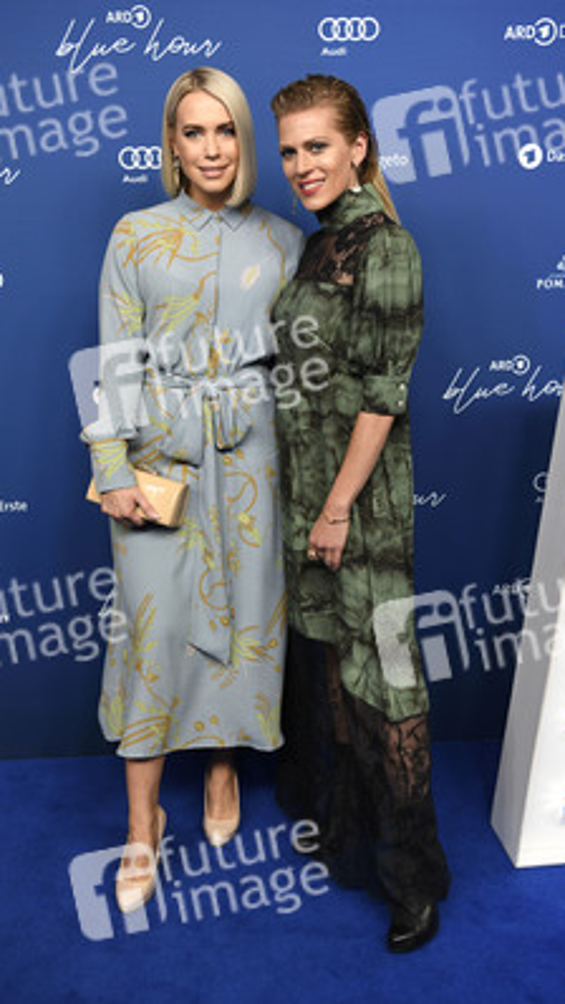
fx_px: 1065
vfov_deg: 50.5
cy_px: 502
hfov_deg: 29.7
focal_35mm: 40
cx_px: 272
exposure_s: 1/250
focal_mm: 38
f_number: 4
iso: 640
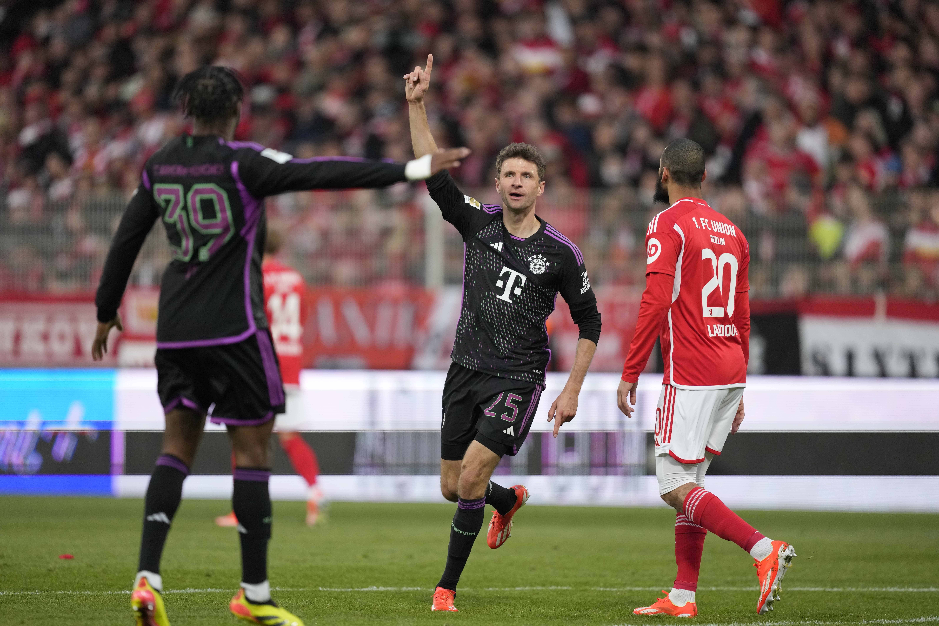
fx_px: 10433
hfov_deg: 5.2
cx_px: 470
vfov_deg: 3.4
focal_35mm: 400
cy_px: 313
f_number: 2.8
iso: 2500
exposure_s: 1/2000
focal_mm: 400
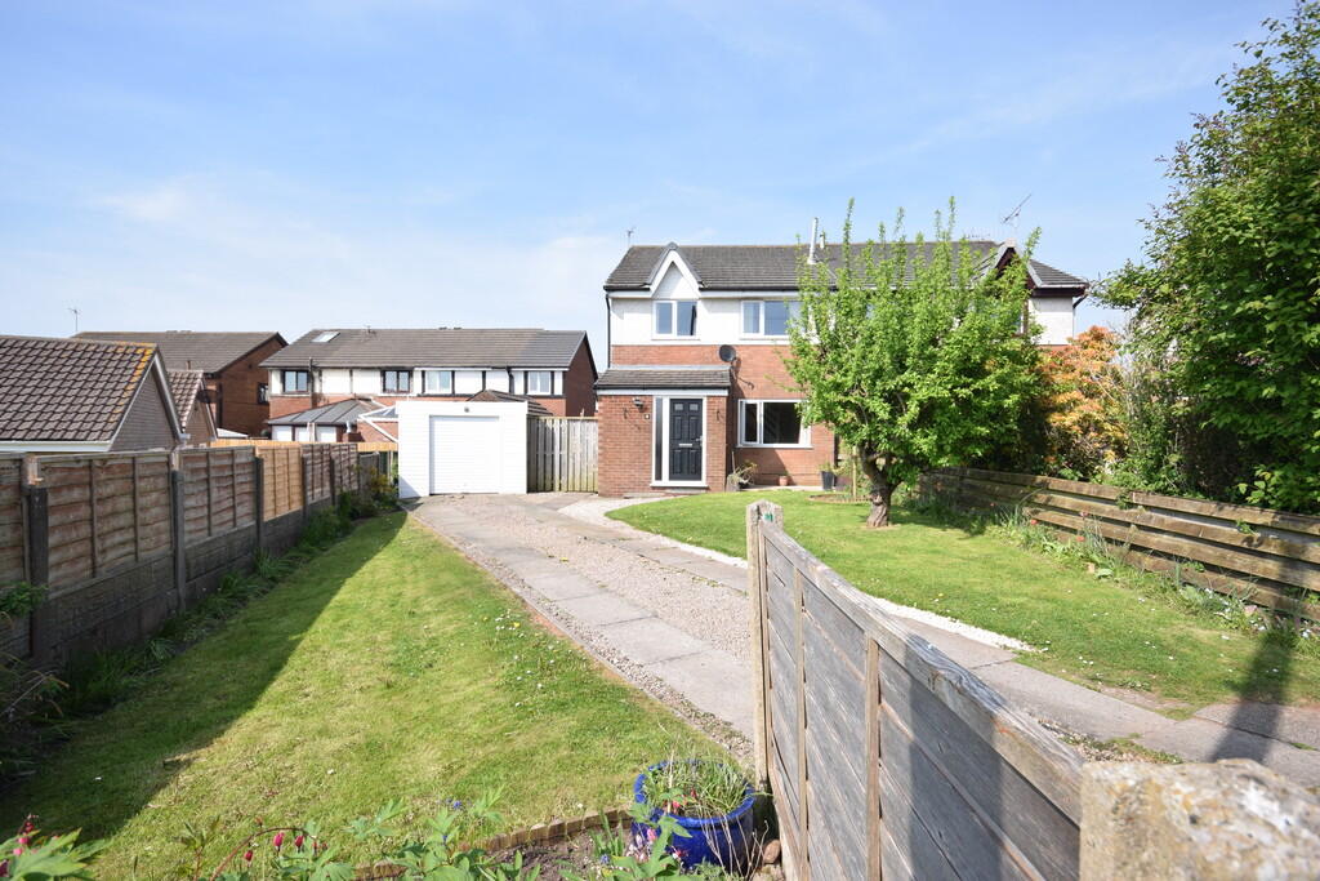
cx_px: 660
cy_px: 440
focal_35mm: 18
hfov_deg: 90.0
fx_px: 660
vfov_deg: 67.4
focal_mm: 12
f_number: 9
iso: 200
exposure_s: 1/320
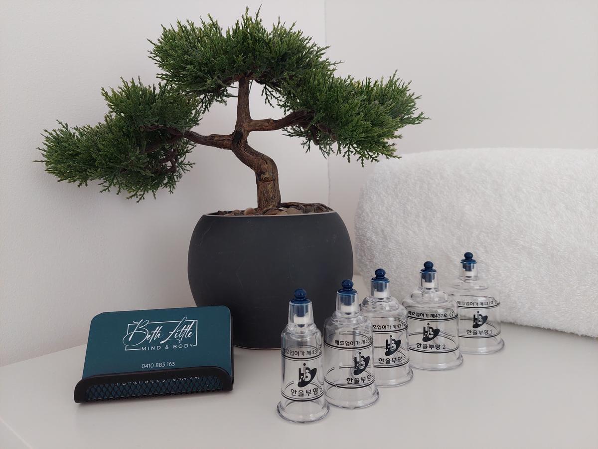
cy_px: 224
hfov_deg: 71.6
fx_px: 415
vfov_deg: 56.8
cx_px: 299
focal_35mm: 24
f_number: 1.8
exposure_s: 1/50
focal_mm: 5.23
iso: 200
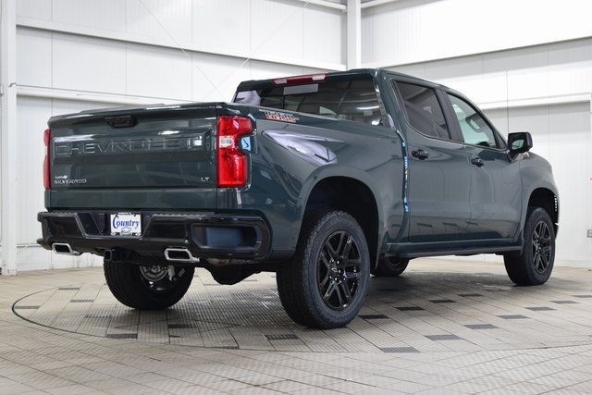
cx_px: 296
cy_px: 198
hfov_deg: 37.8
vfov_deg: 25.8
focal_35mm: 52
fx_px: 863
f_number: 6.3
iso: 640
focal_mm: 35
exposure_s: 1/15
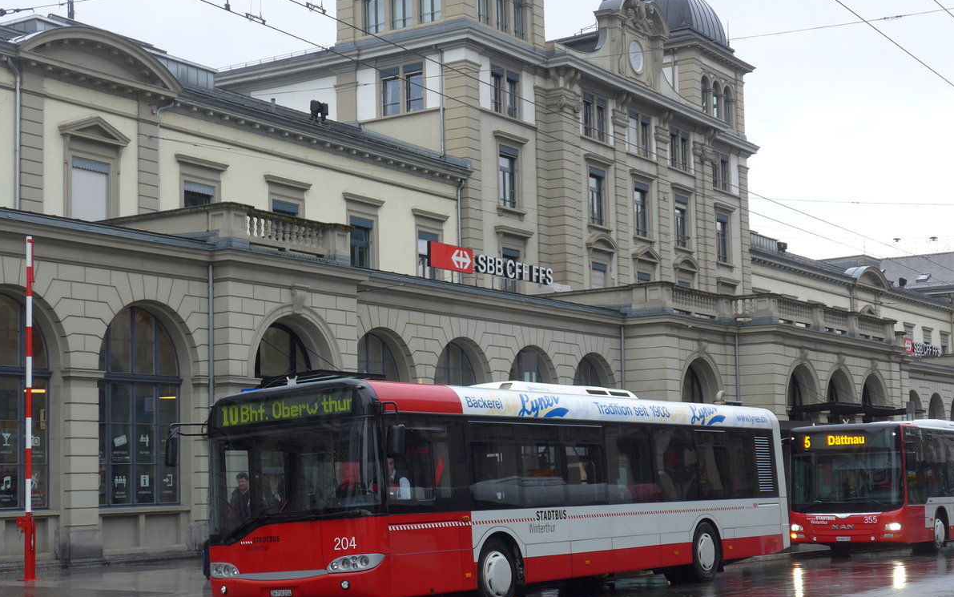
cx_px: 477
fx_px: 1638
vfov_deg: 20.6
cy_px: 352
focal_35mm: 63
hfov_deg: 32.5
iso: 80
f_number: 3.5
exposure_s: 1/100
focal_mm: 12
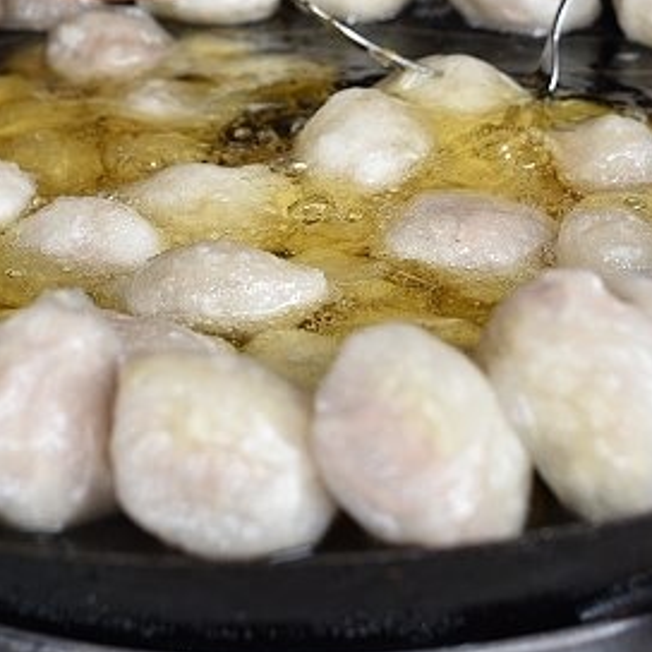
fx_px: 1726
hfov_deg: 21.4
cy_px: 84
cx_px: 331
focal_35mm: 81
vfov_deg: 21.0
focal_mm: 35
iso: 800
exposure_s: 1/400
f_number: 4
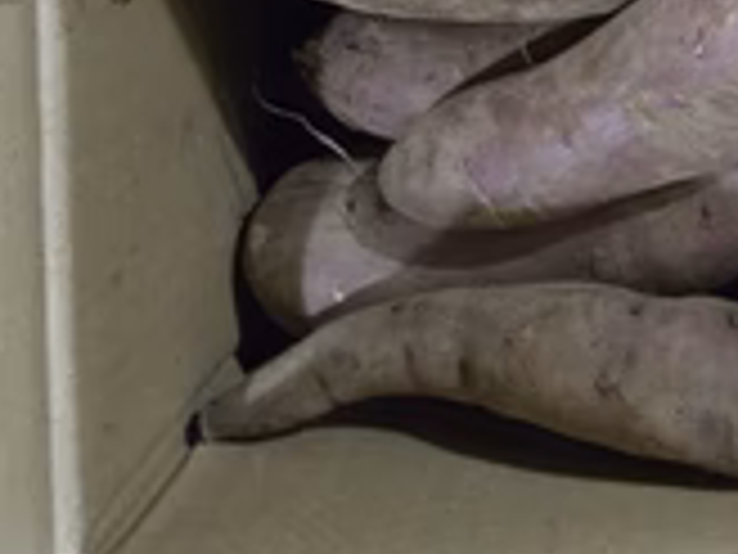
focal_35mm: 56
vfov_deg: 24.4
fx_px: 1194
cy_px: -54
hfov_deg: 29.4
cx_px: 896
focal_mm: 5.4
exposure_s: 1/30
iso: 1250
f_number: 1.8
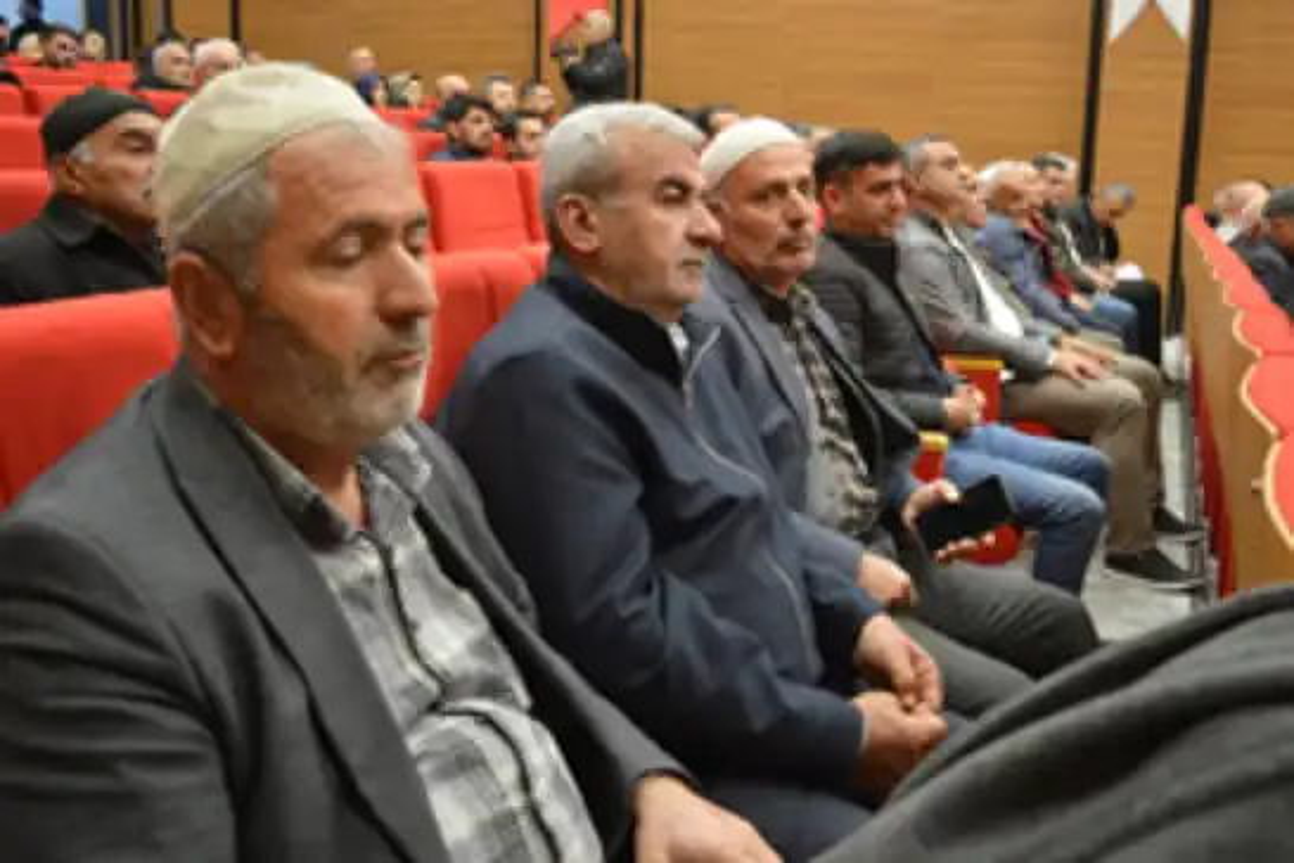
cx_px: 647
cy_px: 432
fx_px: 1294
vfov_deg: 36.9
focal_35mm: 36
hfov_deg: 53.1
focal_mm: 24
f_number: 4
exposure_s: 1/15
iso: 1000
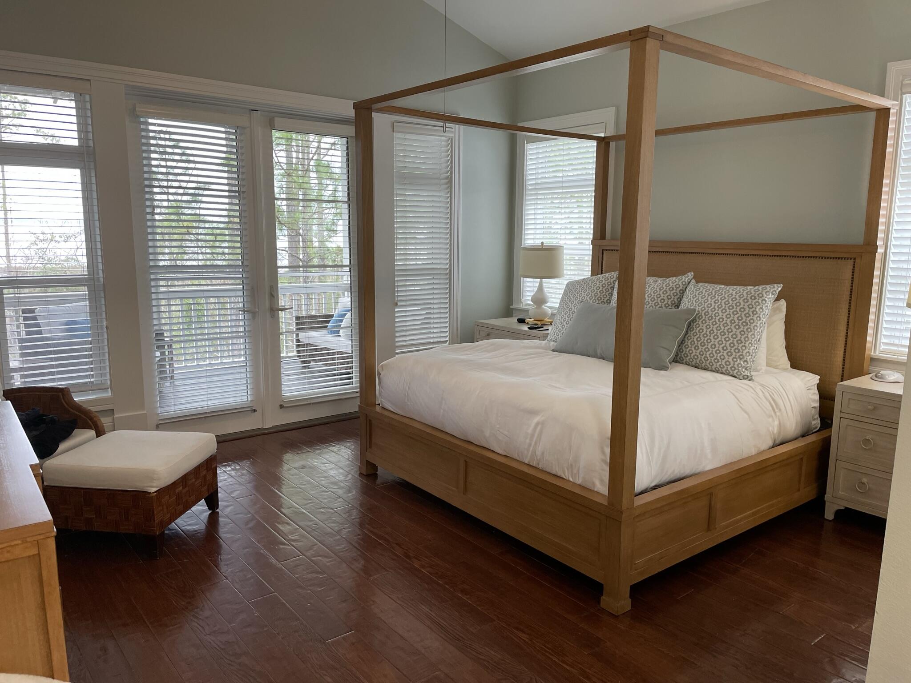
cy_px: 342
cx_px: 456
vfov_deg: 53.1
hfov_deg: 67.3
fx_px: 684
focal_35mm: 26
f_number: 1.6
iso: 125
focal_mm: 4.2
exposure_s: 1/120
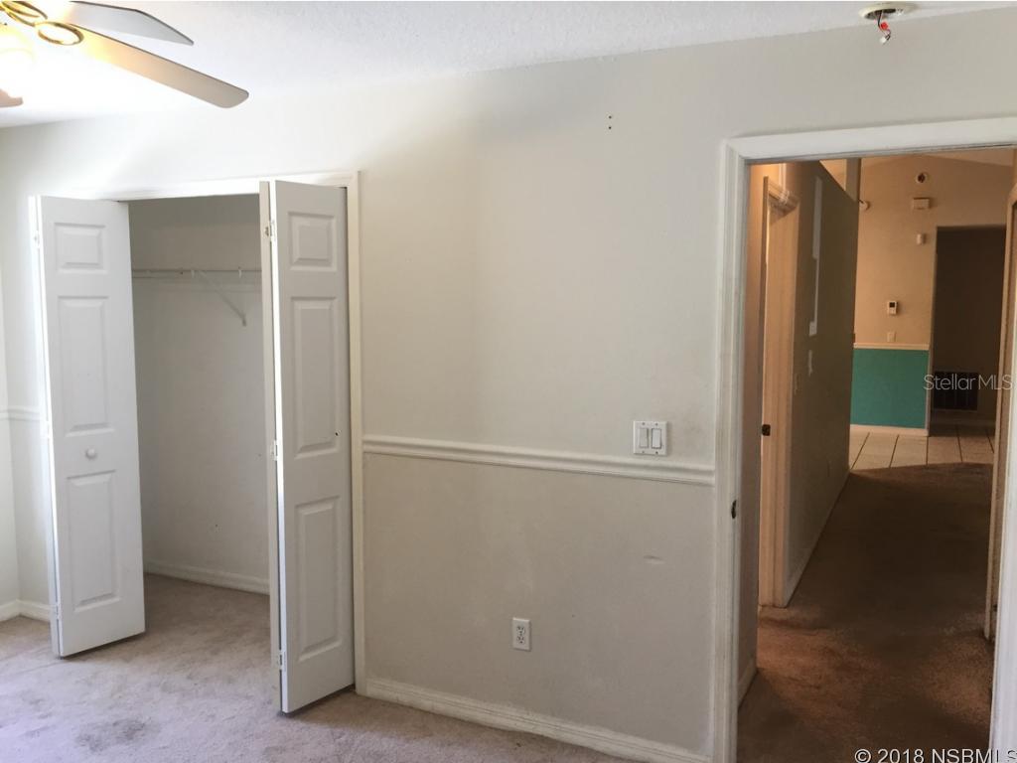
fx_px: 852
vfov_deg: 48.2
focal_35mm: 29
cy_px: 382
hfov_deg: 61.7
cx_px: 508
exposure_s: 1/30
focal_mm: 4.15
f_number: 2.2
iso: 50
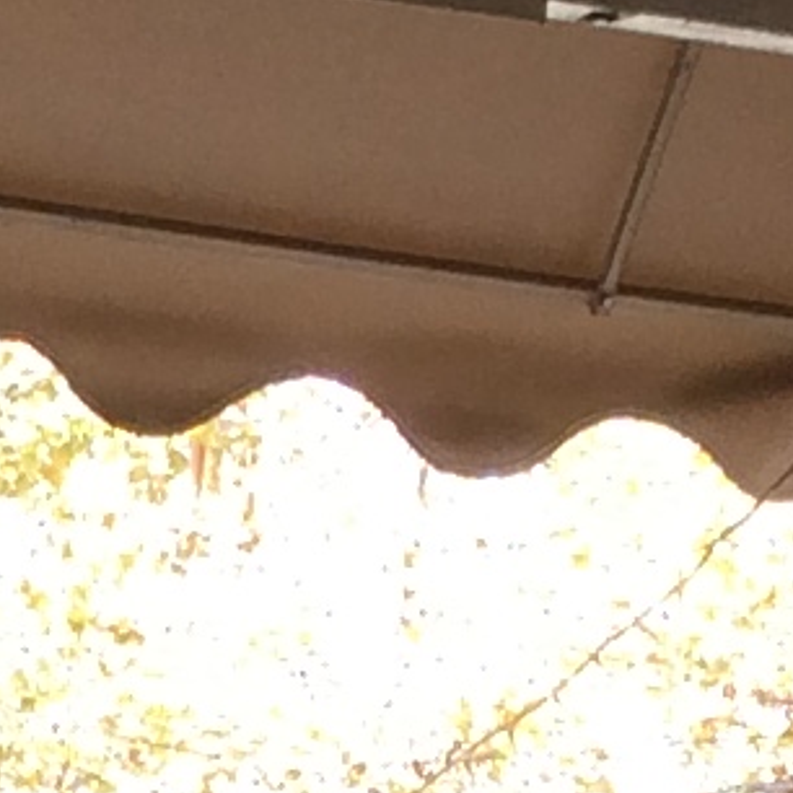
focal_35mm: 273
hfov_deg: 6.3
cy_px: 2379
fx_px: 7076
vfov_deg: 5.9
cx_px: -726
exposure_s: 1/100
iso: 32
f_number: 2.2
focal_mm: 4.15
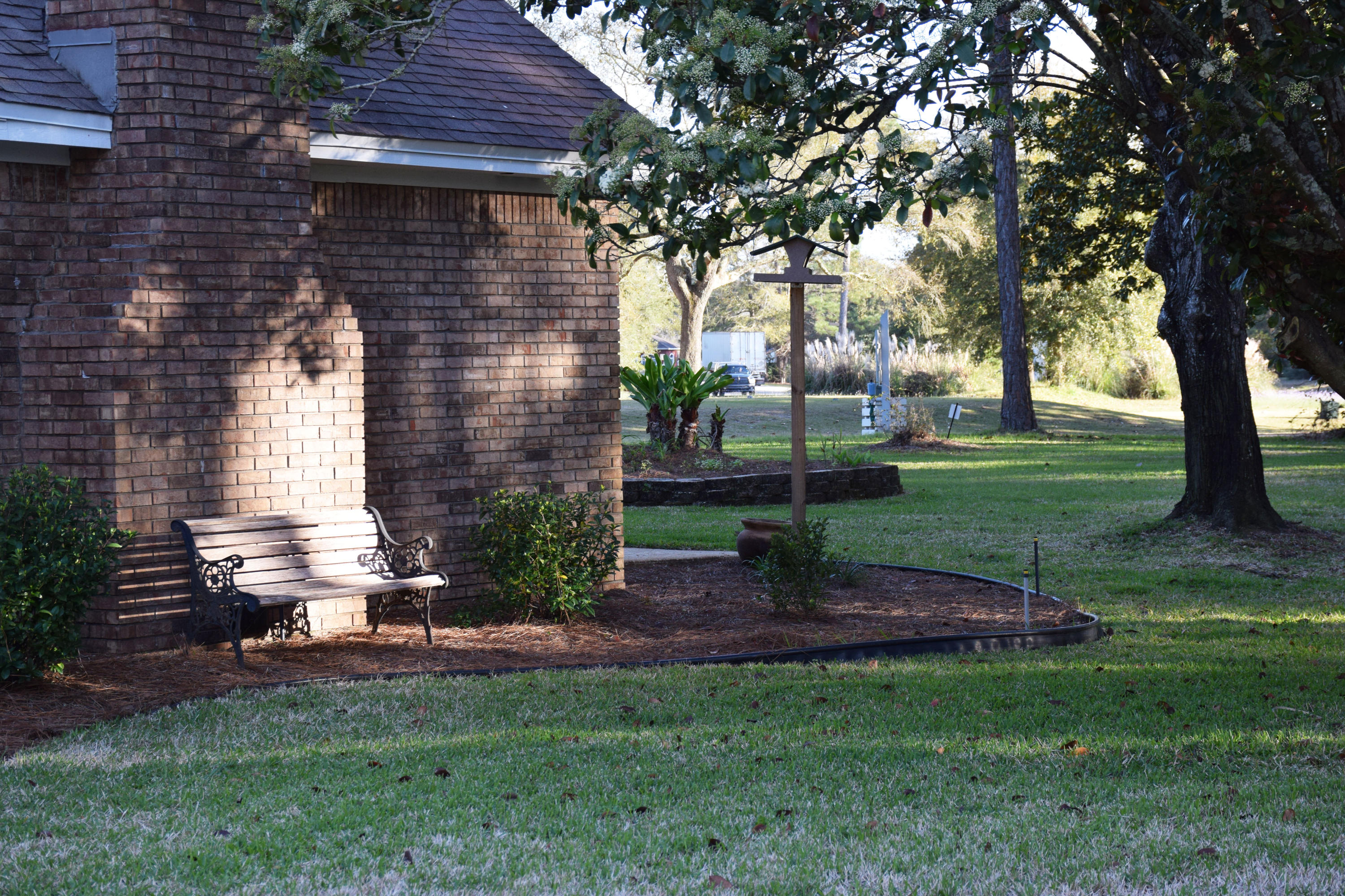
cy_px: 448
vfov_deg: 17.5
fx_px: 2914
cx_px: 672
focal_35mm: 78
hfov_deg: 26.0
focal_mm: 52
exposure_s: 1/200
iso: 400
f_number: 7.1
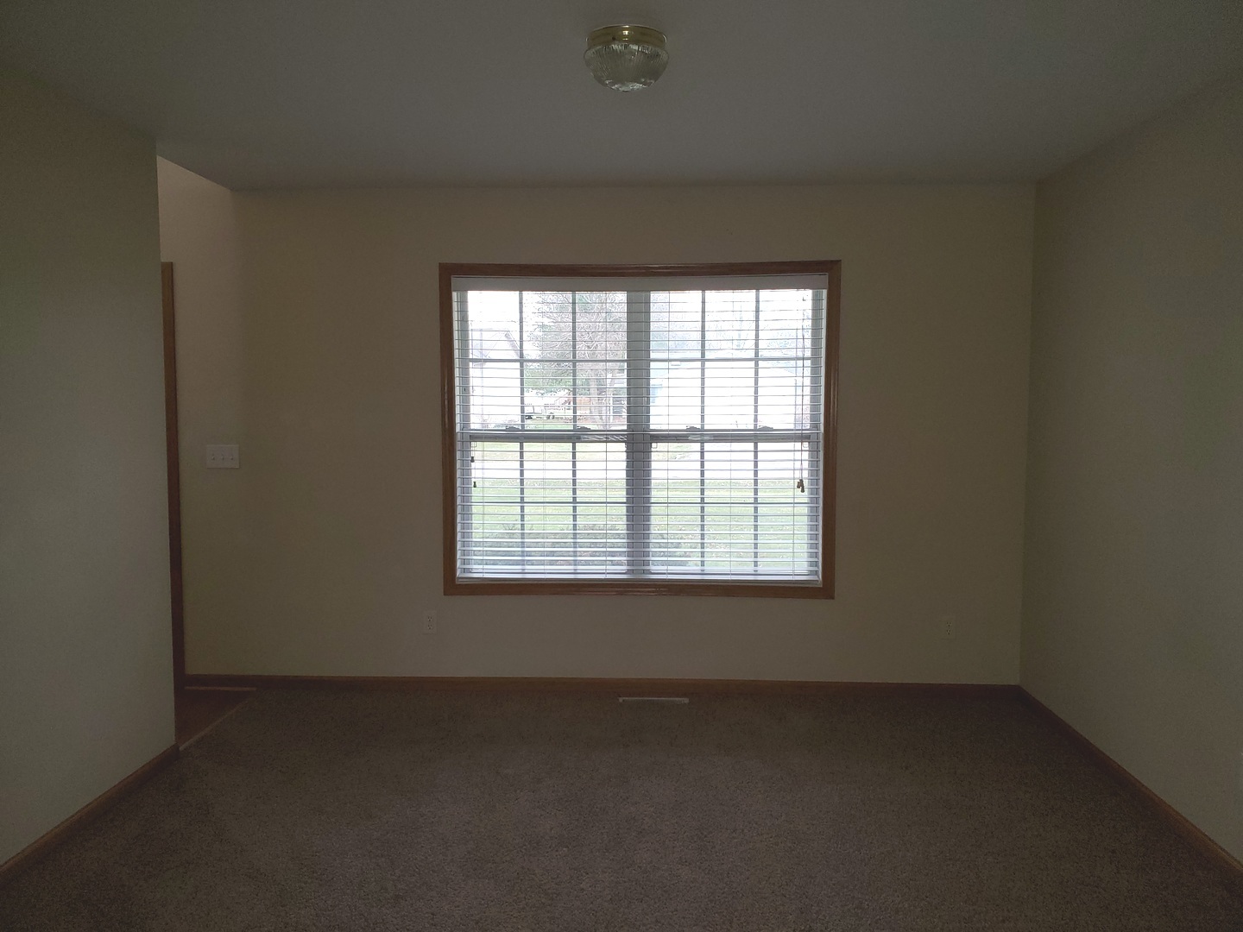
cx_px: 622
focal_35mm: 26
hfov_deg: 67.3
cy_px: 466
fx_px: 934
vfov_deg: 53.1
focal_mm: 4.3
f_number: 2.4
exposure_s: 1/40
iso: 100
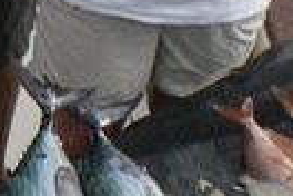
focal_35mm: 179
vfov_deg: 7.5
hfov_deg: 11.0
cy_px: -149
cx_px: -175
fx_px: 1457
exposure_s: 1/200
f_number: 4.6
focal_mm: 6.3
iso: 50
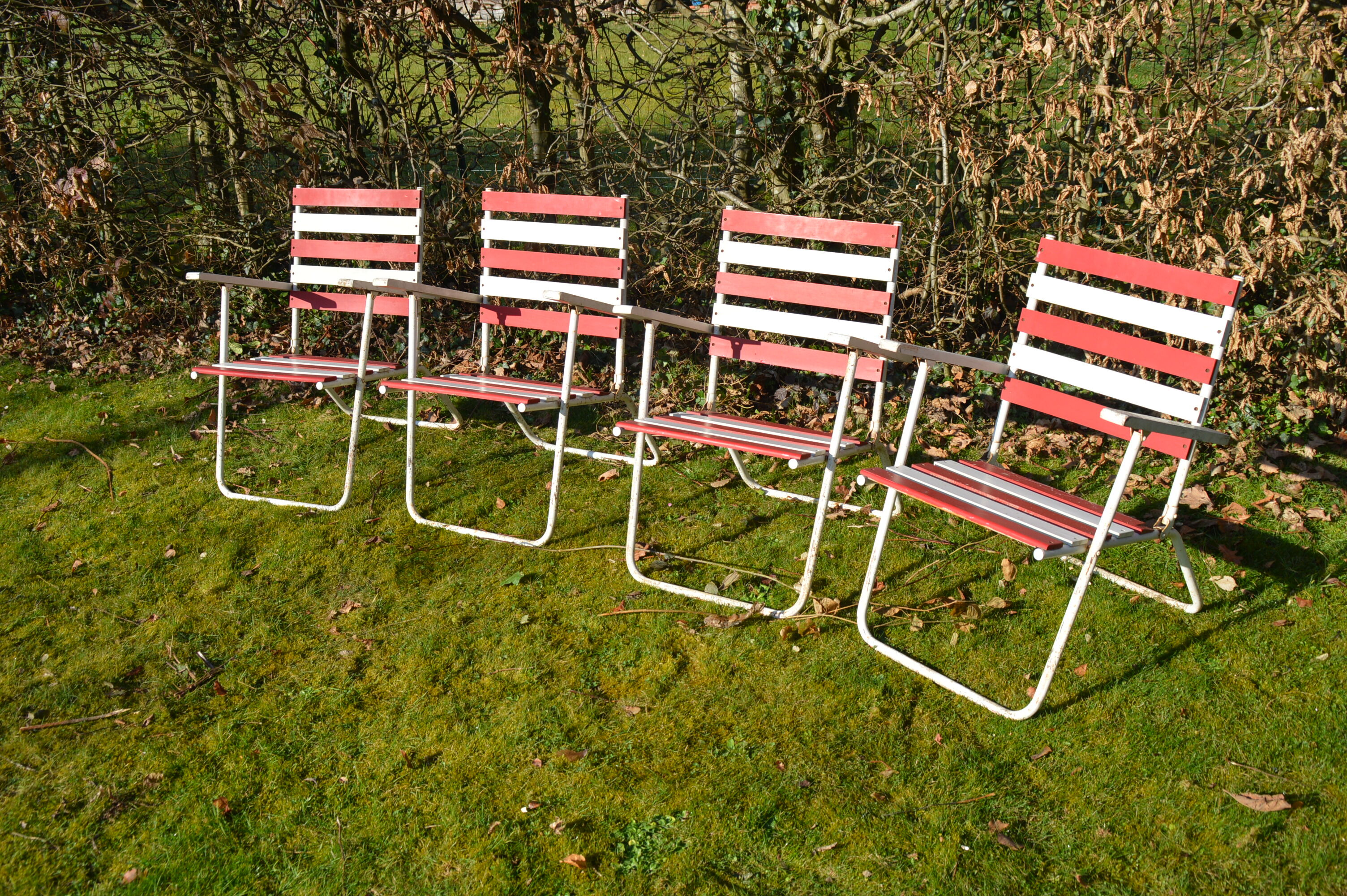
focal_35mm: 38
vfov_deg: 35.4
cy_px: 448
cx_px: 674
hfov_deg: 51.3
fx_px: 1402
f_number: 8
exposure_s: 1/250
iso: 100
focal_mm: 25
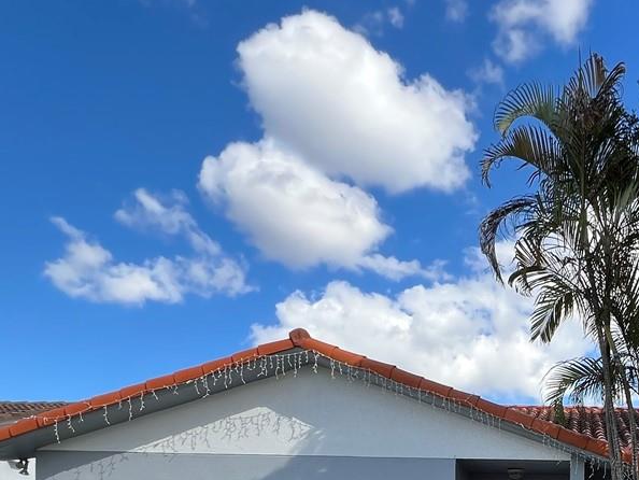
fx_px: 646
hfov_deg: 46.9
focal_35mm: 35
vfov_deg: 33.3
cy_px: 576
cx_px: 585
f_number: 1.8
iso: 32
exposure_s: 1/626
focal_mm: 1.57
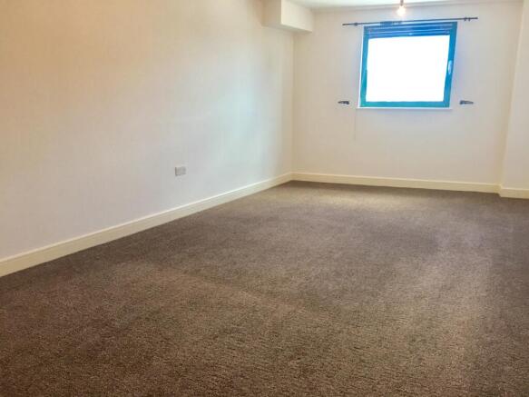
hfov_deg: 61.7
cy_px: 198
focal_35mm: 29
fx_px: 443
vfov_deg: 48.2
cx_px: 264
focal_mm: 4.15
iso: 32
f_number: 2.2
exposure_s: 1/33
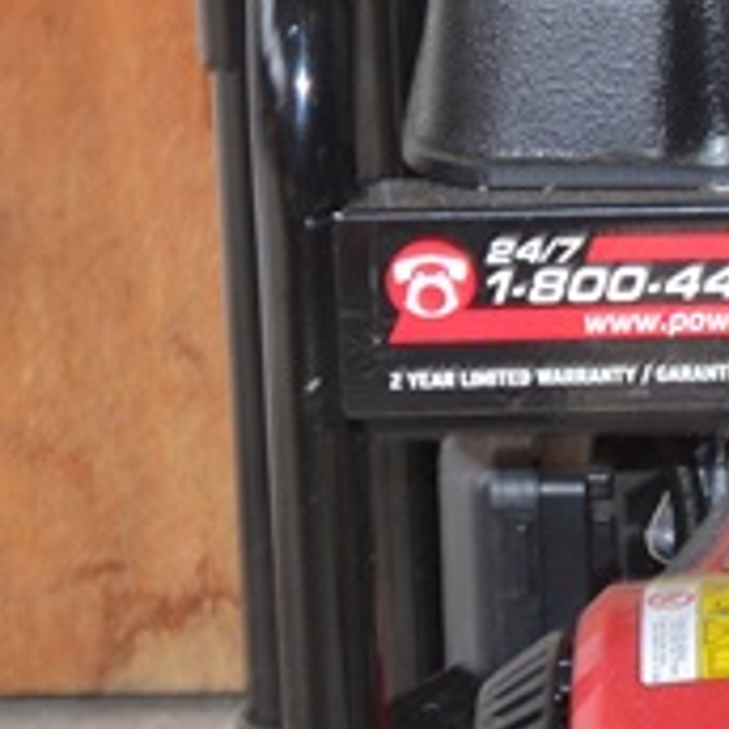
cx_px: 1483
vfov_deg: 5.9
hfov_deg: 5.8
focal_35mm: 296
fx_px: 7053
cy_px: 820
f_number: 8
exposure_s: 1/60
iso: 500
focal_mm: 40
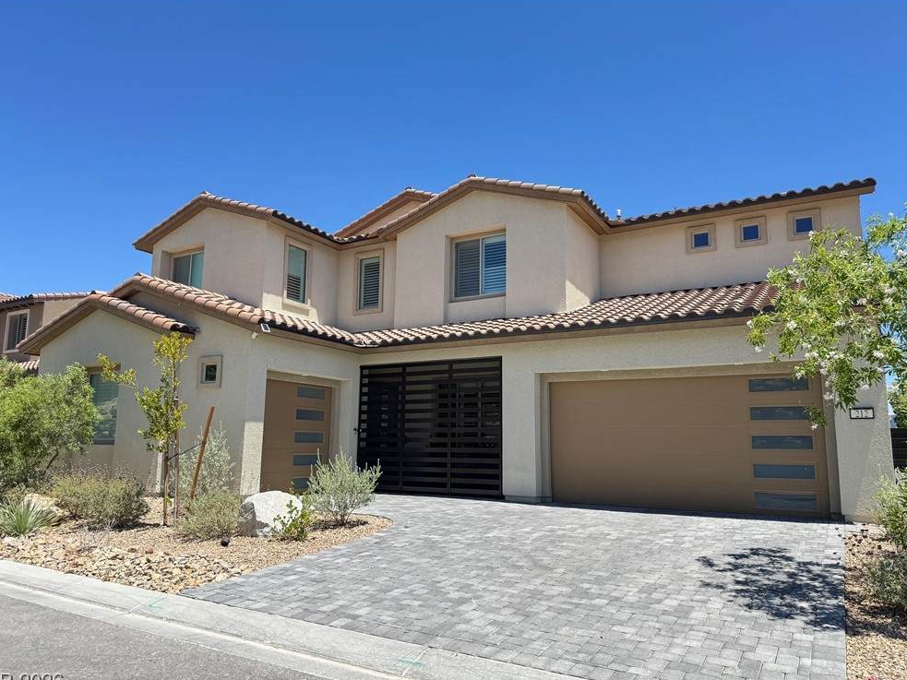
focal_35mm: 25
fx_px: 655
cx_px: 442
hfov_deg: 69.4
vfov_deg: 54.9
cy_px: 347
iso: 80
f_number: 1.78
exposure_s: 1/1597
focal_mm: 6.76
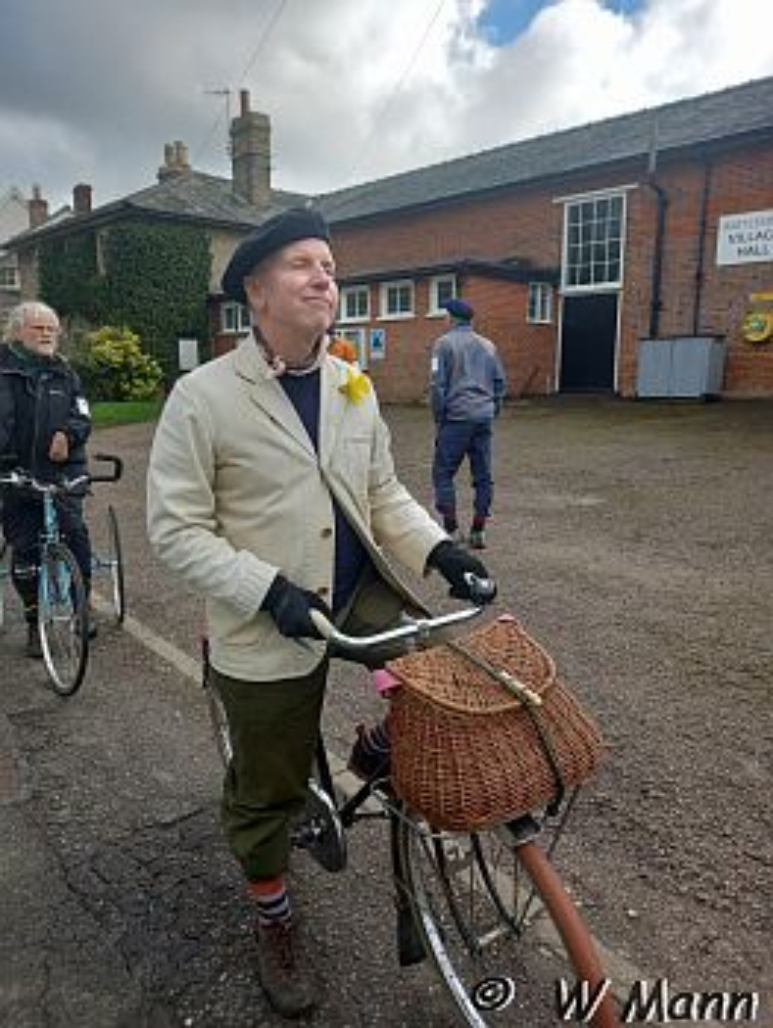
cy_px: 514
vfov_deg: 69.4
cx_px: 386
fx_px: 743
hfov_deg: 54.9
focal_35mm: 25
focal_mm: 4.6
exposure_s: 1/230
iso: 25
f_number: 2
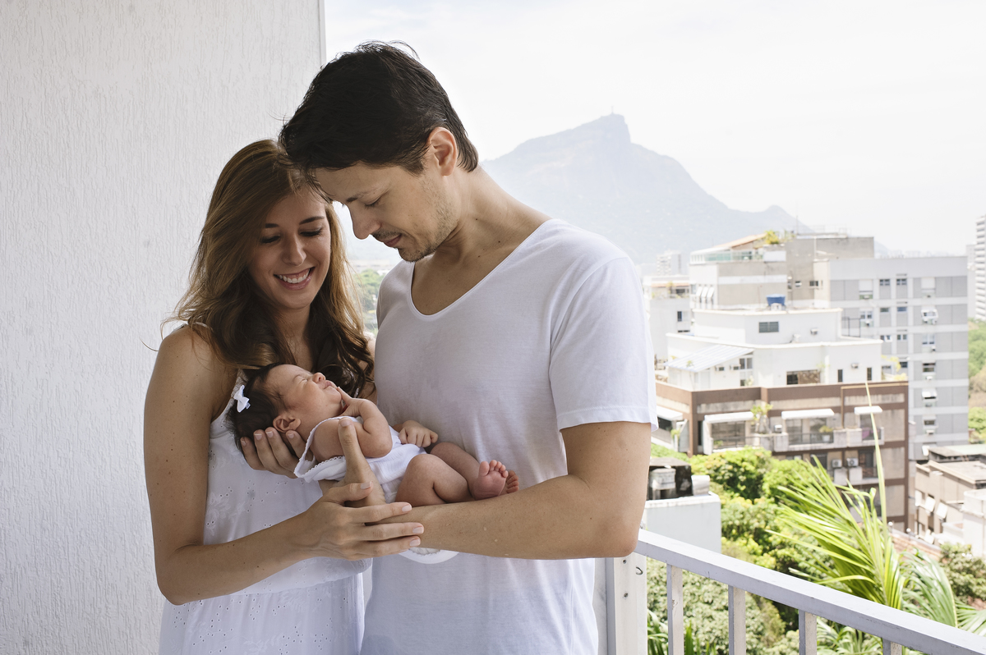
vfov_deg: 37.8
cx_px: 493
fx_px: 958
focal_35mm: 35
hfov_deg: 54.5
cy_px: 328
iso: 400
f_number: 10
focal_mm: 35
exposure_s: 1/250
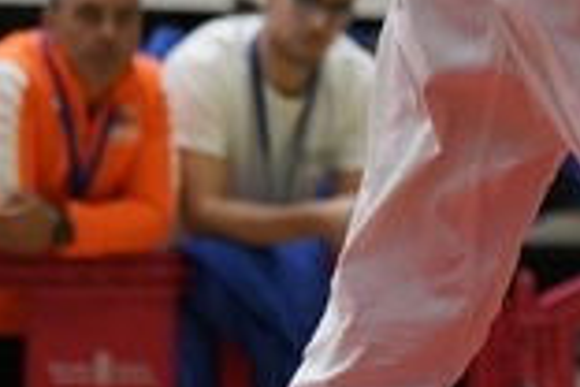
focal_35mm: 579
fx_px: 9328
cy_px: -154
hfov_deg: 3.5
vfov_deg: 2.4
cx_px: 1387
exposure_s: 1/640
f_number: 4
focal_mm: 113
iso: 4000
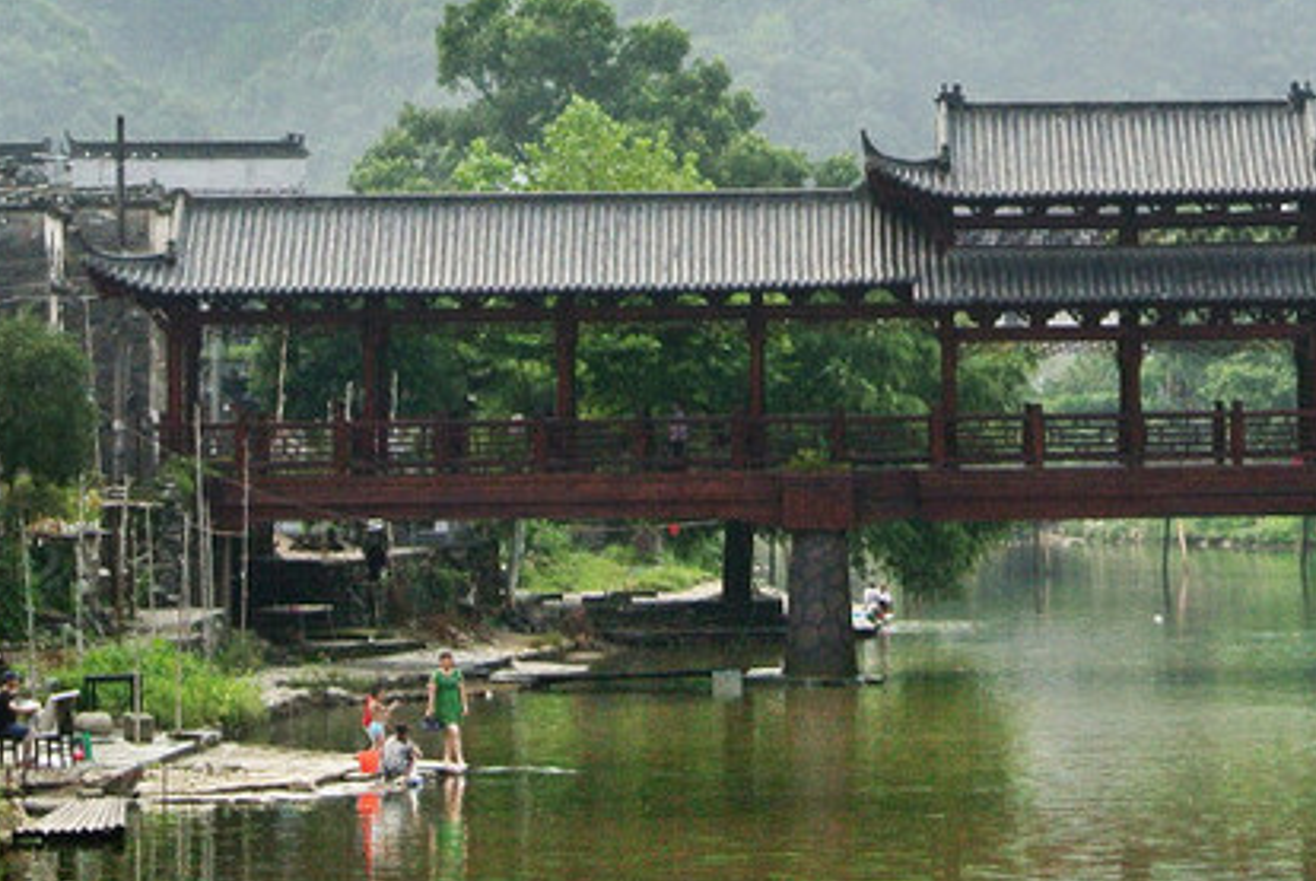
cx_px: 998
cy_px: 8
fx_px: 8599
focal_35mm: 235
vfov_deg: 5.8
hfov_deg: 8.7
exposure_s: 1/125
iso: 220
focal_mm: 30
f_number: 5.6
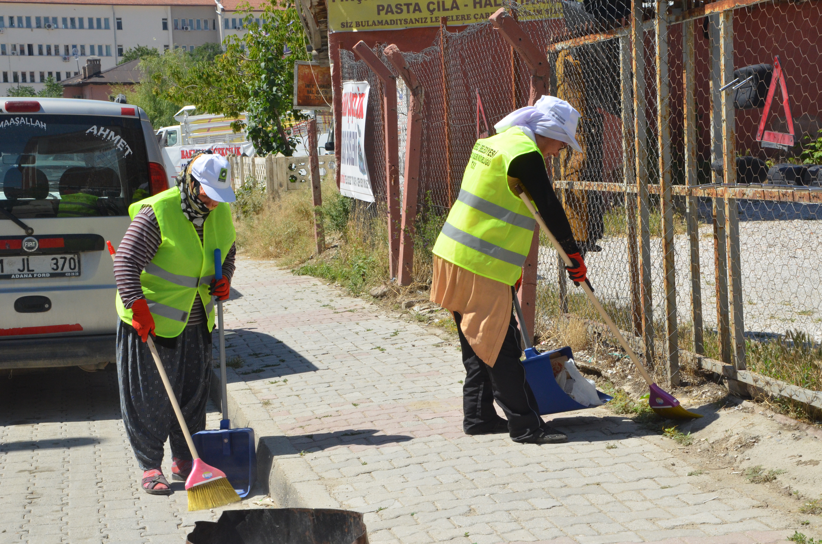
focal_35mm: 75
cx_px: 411
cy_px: 272
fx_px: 1709
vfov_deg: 18.1
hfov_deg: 27.0
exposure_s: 1/640
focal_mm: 50
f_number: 14
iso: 800
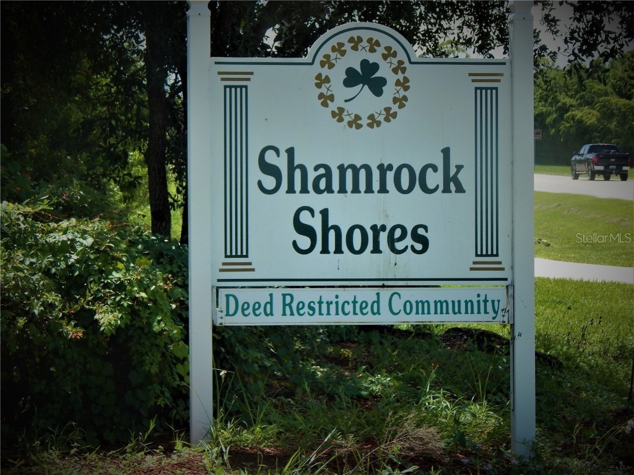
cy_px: 238
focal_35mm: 93
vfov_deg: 15.9
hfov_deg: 21.1
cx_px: 317
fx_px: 1703
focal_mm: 16.6
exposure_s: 1/500
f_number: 4.4
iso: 125
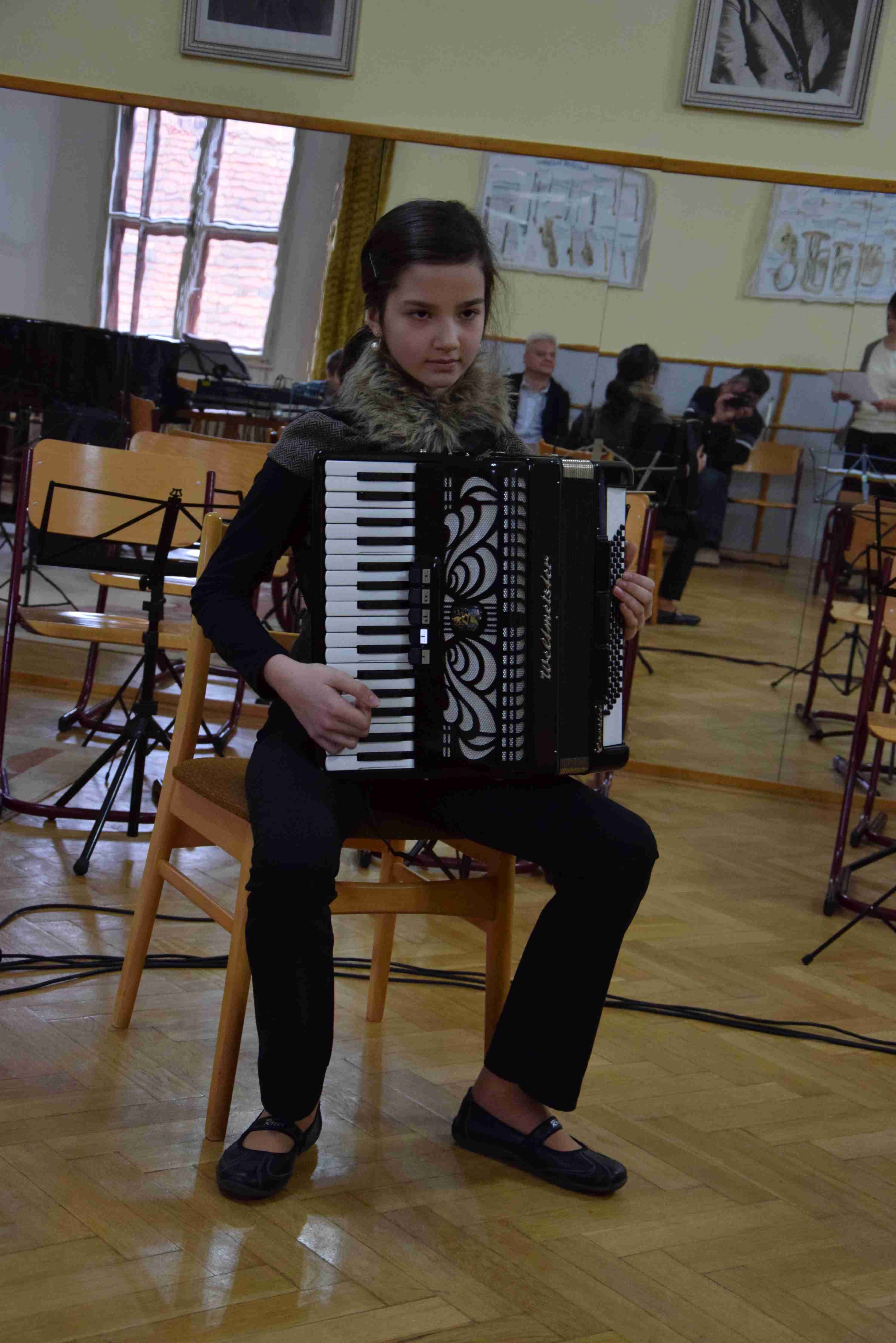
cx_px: 448
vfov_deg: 35.0
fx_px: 2127
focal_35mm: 57
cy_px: 672
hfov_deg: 23.8
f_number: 5
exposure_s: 1/100
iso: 1600
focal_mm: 38
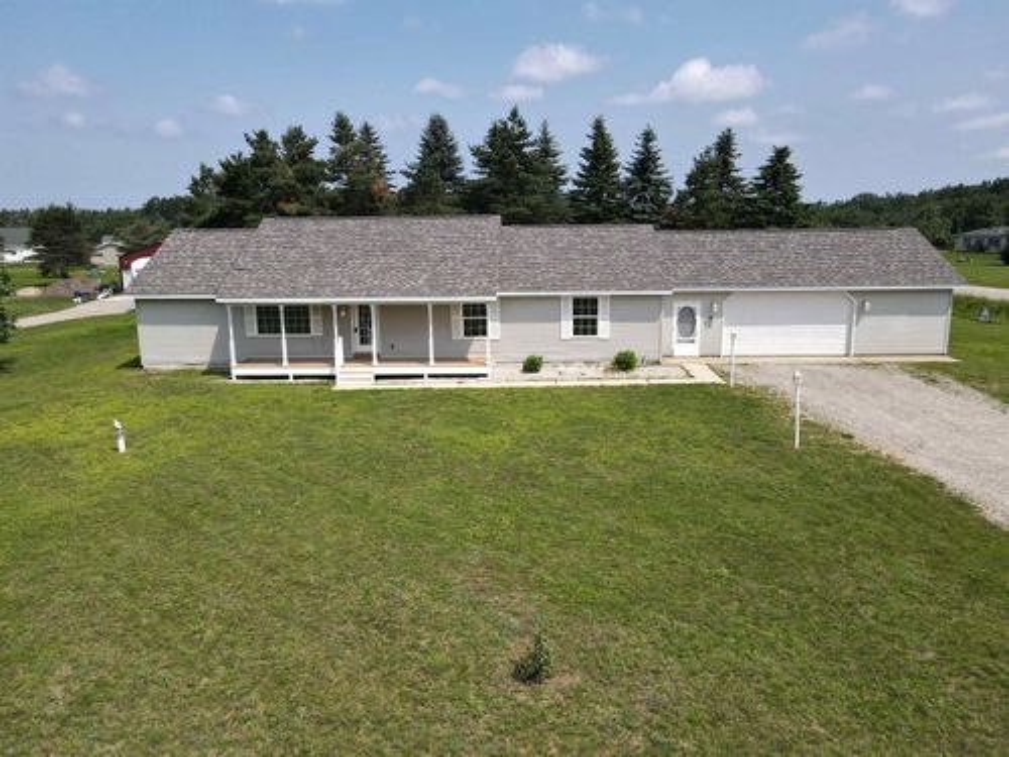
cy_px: 378
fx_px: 700
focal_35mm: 24
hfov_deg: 71.6
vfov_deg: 56.8
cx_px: 504
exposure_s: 1/800
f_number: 2.8
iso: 100
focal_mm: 4.5
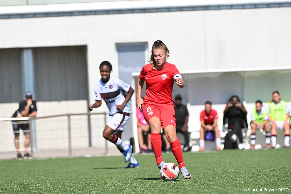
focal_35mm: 360
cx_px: 146
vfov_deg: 3.8
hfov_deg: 5.7
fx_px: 2909
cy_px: 97
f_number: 4
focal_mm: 240
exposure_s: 1/2000
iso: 250
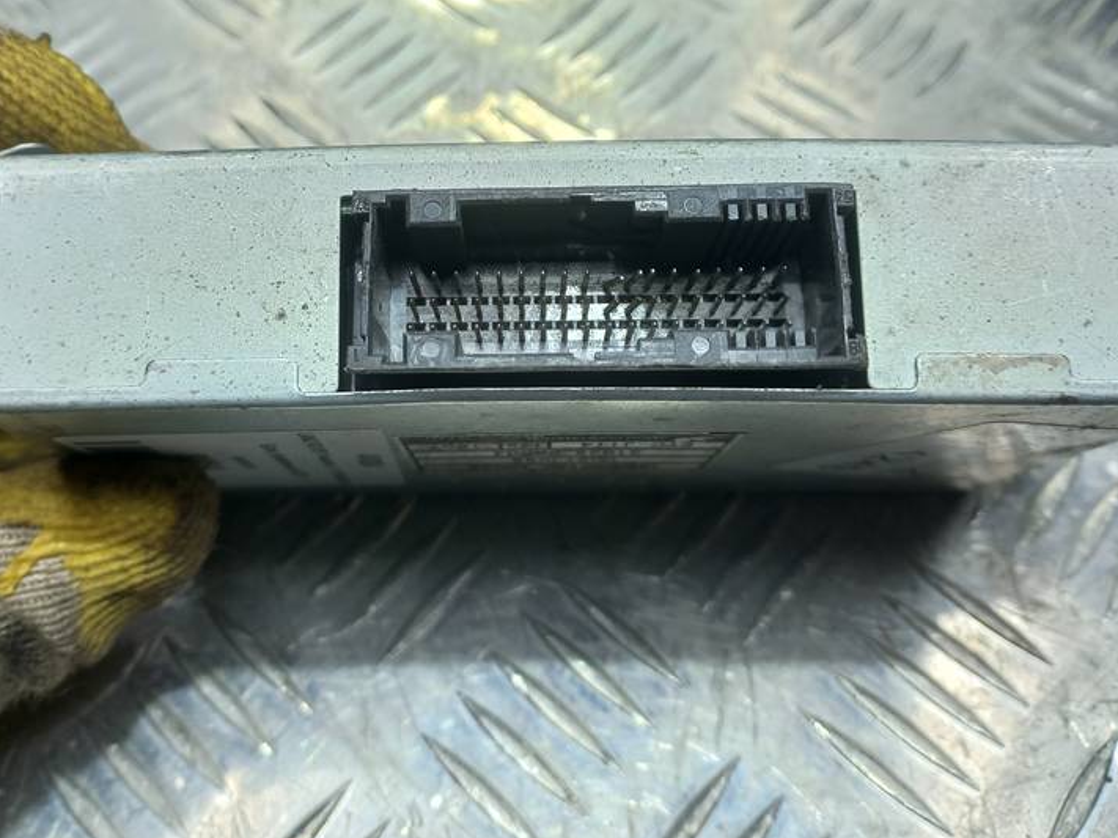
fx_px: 1163
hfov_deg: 51.3
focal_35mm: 36
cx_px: 502
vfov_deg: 39.1
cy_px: 274
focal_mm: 4.6
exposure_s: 1/50
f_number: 1.8
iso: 25
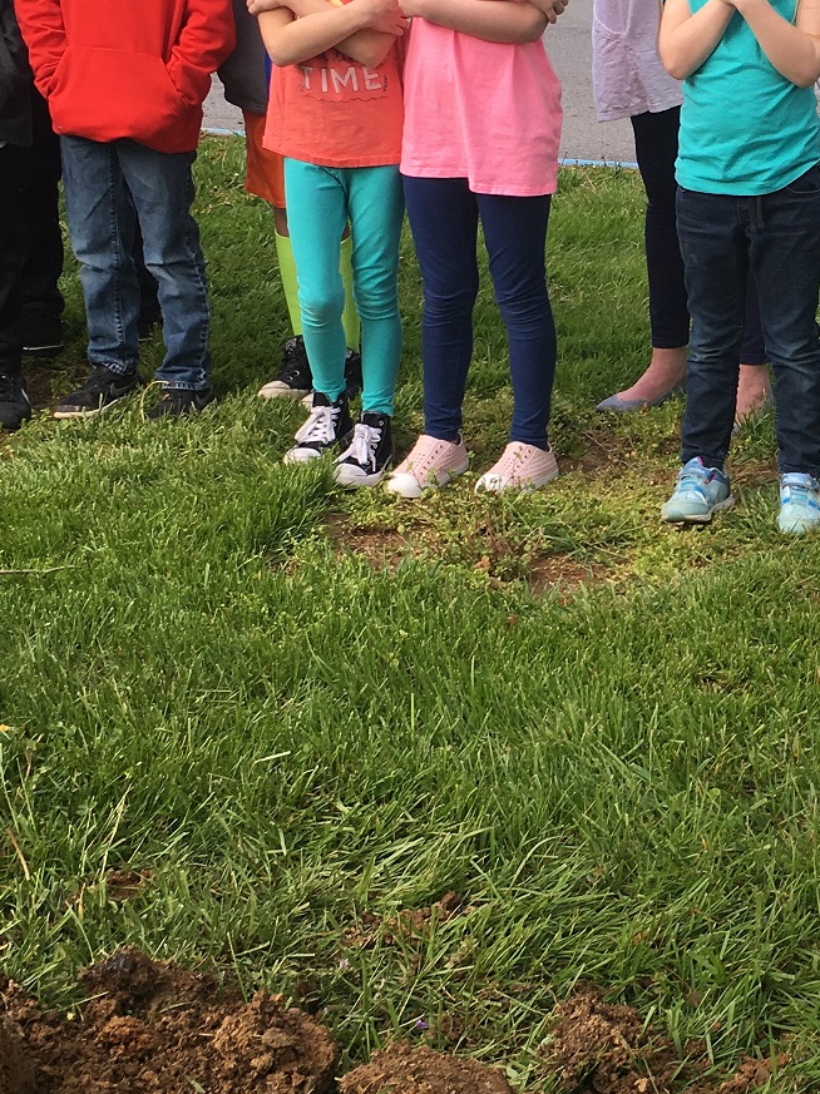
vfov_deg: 29.0
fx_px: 2118
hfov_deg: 21.6
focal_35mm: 67
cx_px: 680
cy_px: 526
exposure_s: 1/420
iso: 25
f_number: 2.2
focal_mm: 4.15
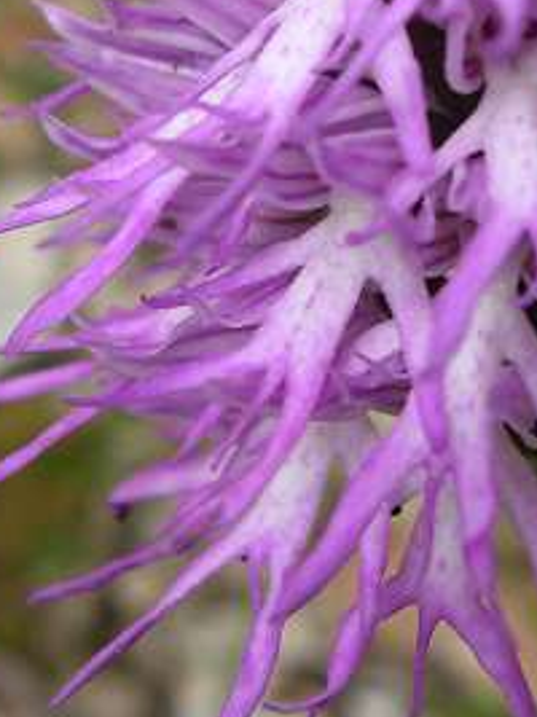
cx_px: 413
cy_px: 122
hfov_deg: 19.2
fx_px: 1573
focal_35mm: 76
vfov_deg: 25.1
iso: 100
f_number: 7.6
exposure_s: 1/186
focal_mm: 8
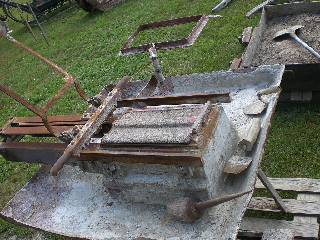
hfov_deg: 49.0
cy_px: 120
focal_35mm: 38
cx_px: 160
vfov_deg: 37.7
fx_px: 351
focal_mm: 6.3
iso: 50
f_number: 3.1
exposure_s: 1/160
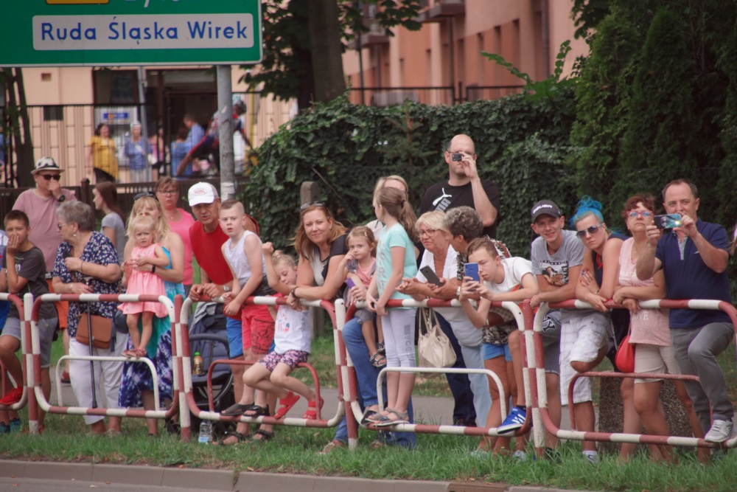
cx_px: 368
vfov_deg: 4.6
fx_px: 6142
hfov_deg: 6.9
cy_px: 246
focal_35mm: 300
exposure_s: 1/320
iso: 400
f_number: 7.1
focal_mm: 200
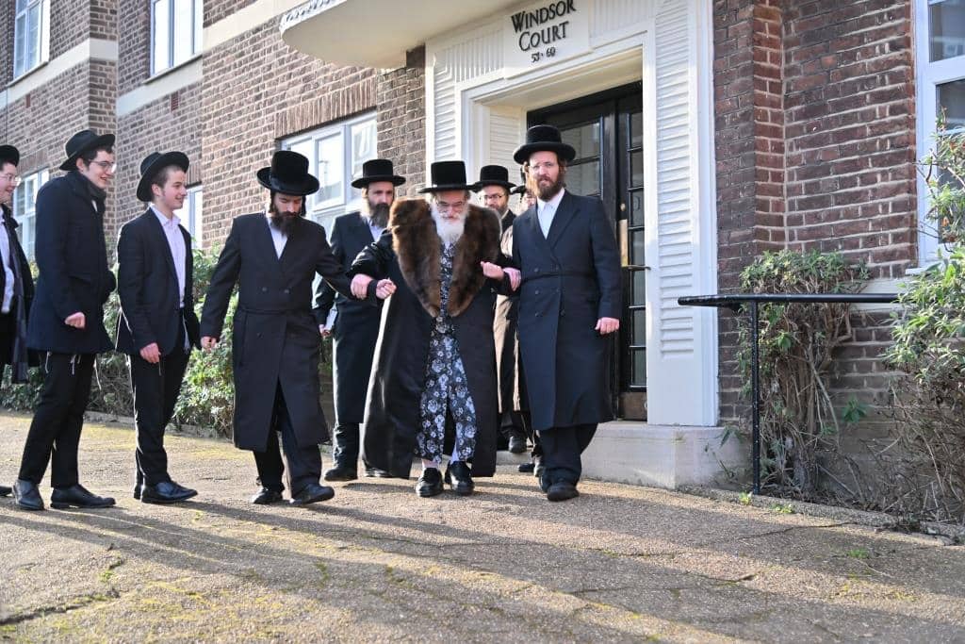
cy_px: 322
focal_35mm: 48
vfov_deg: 28.1
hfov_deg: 41.1
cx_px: 482
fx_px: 1287
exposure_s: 1/200
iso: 80
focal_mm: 48
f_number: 4
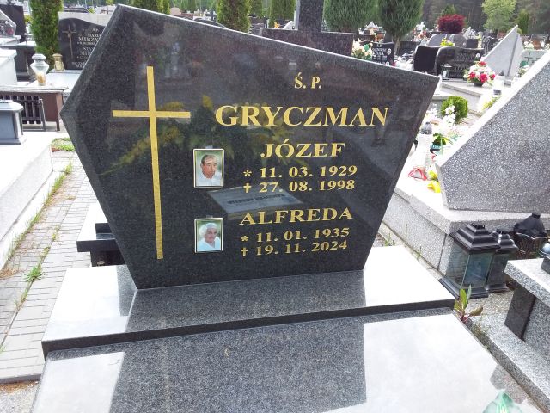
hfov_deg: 63.4
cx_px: 275
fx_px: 445
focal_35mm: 28
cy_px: 206
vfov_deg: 49.7
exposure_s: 1/280
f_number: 1.9
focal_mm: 2.91
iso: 40
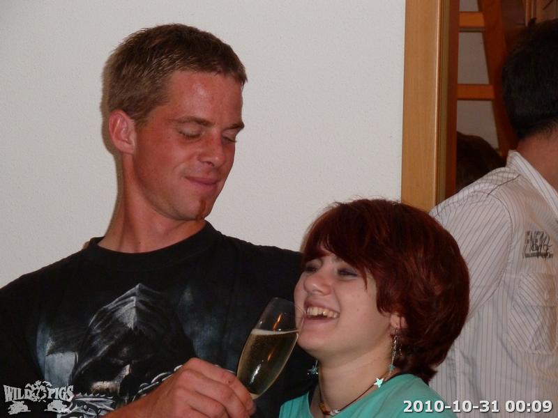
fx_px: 1918
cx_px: 279
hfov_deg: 16.6
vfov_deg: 12.5
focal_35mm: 119
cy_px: 209
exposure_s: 1/10
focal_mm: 19.5
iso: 400
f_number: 4.4
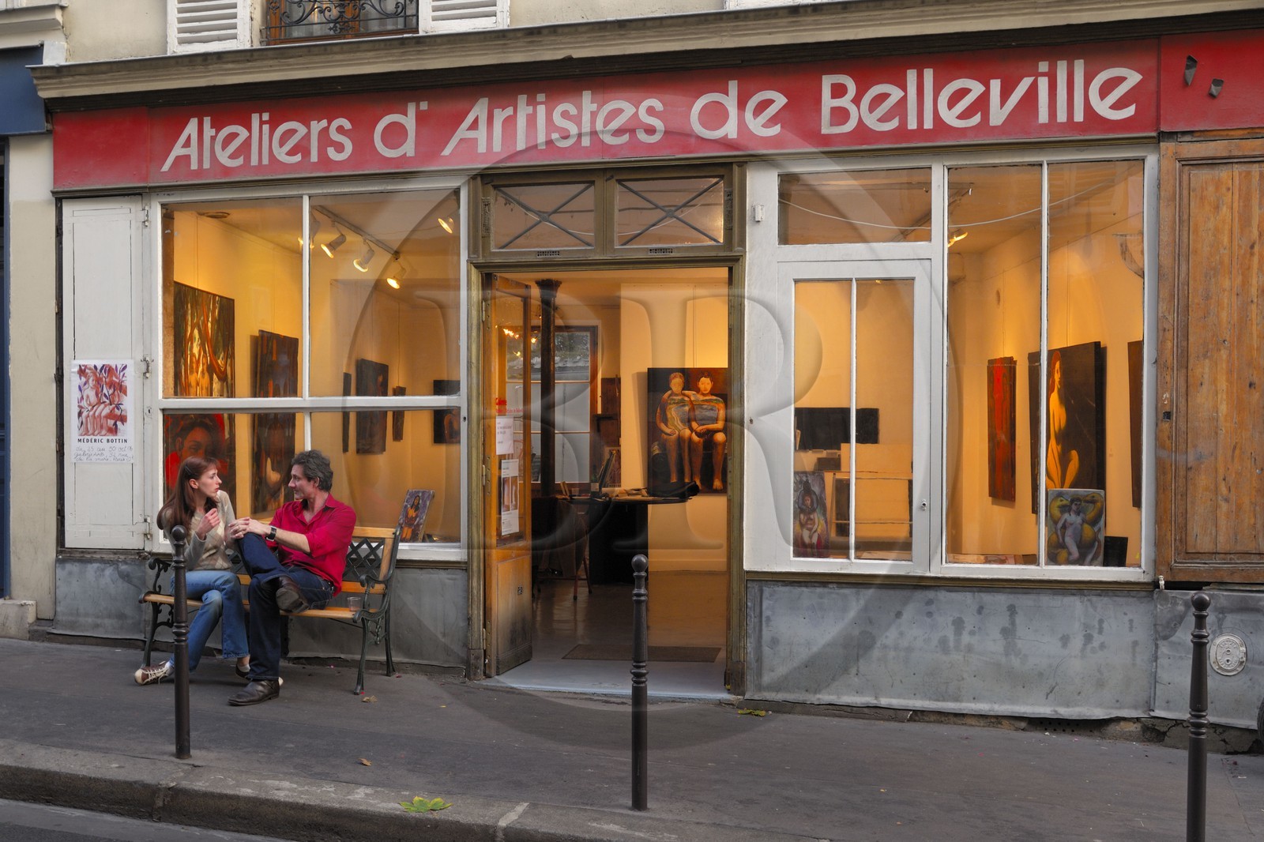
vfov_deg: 35.5
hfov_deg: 51.3
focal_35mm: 38
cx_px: 632
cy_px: 421
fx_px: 1316
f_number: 7.1
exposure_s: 1/8
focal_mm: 25
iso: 100
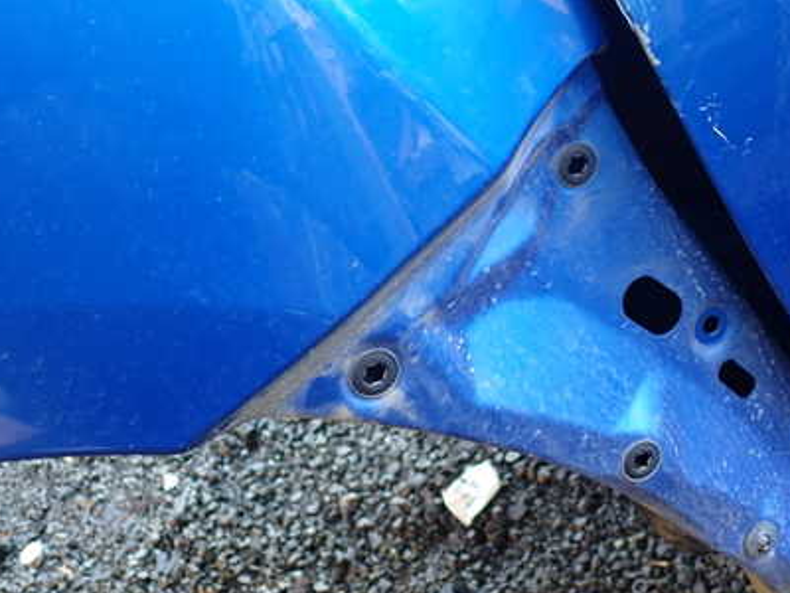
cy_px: 206
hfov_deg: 41.9
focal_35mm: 45
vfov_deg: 32.0
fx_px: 1027
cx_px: 466
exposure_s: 1/40
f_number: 2.3
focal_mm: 5.4
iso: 200
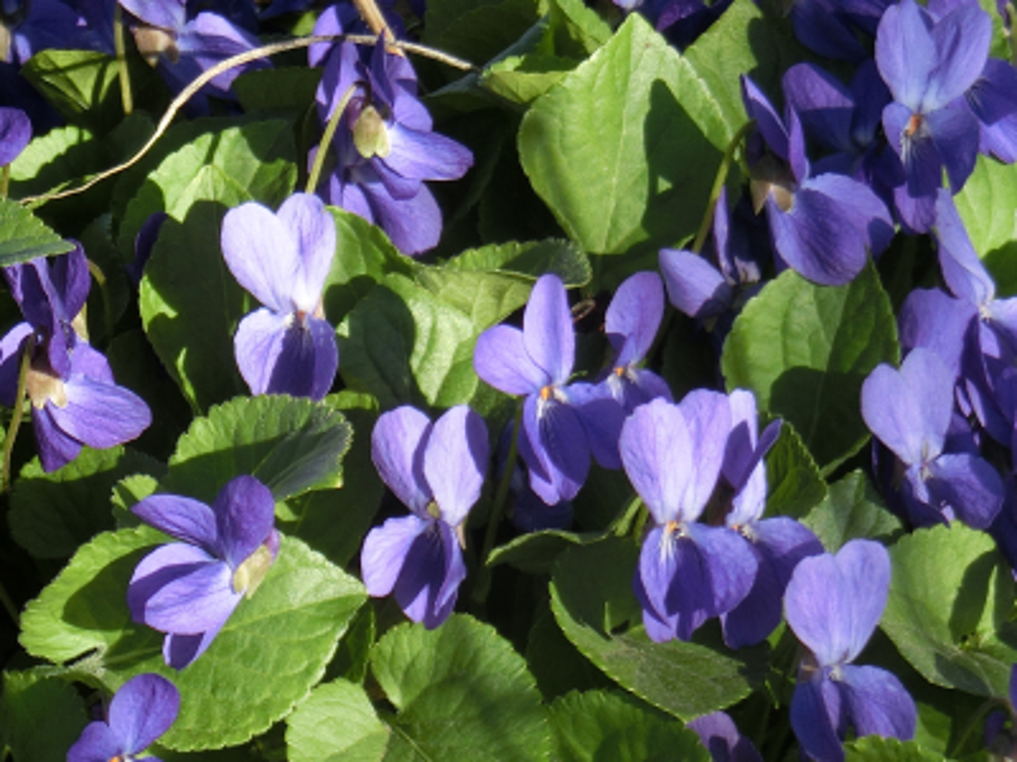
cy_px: 381
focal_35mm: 143
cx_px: 508
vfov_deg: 10.4
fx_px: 4201
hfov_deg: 13.8
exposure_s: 1/160
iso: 80
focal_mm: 25.5
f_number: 5.8
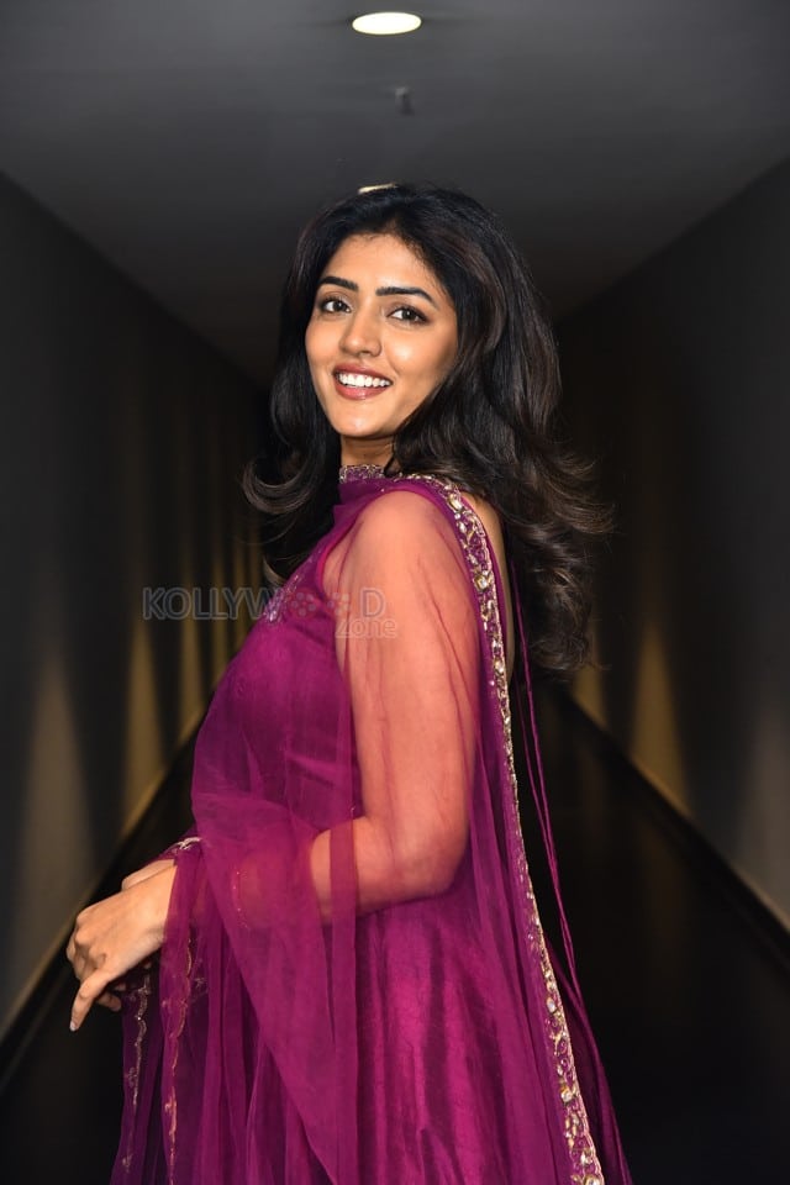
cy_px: 592
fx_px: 2798
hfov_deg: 16.1
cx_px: 395
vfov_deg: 23.9
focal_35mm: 85
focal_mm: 85
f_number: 5
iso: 1600
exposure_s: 1/125
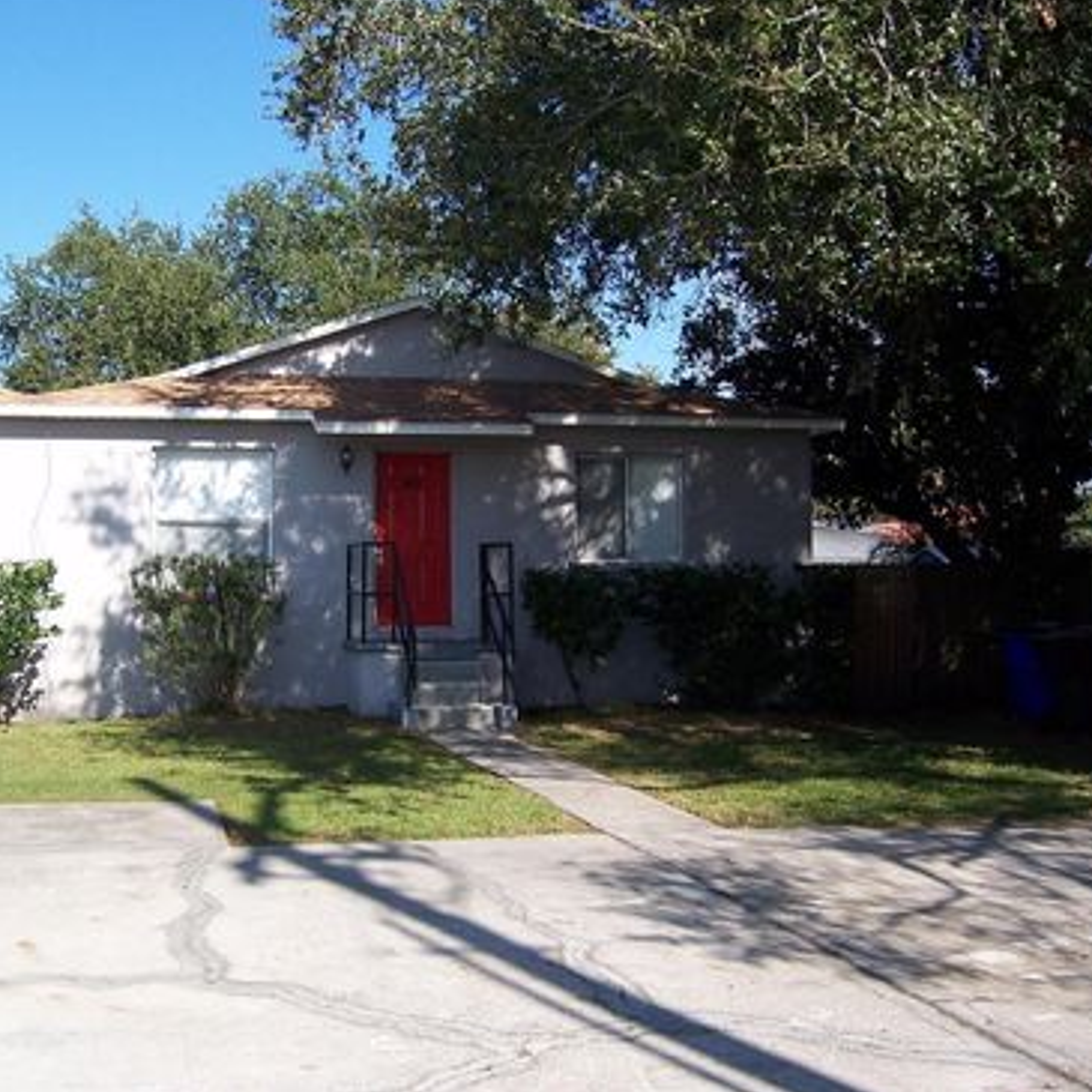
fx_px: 1428
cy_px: 540
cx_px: 401
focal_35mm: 40
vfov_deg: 41.9
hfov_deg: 41.5
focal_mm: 5.5
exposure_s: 1/500
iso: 80
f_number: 3.4
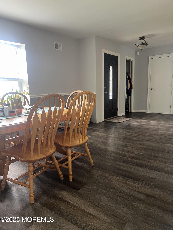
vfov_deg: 67.3
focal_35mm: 26
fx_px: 173
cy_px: 115
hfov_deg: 53.1
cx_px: 86
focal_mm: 5.7
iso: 160
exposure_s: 1/60
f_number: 1.5
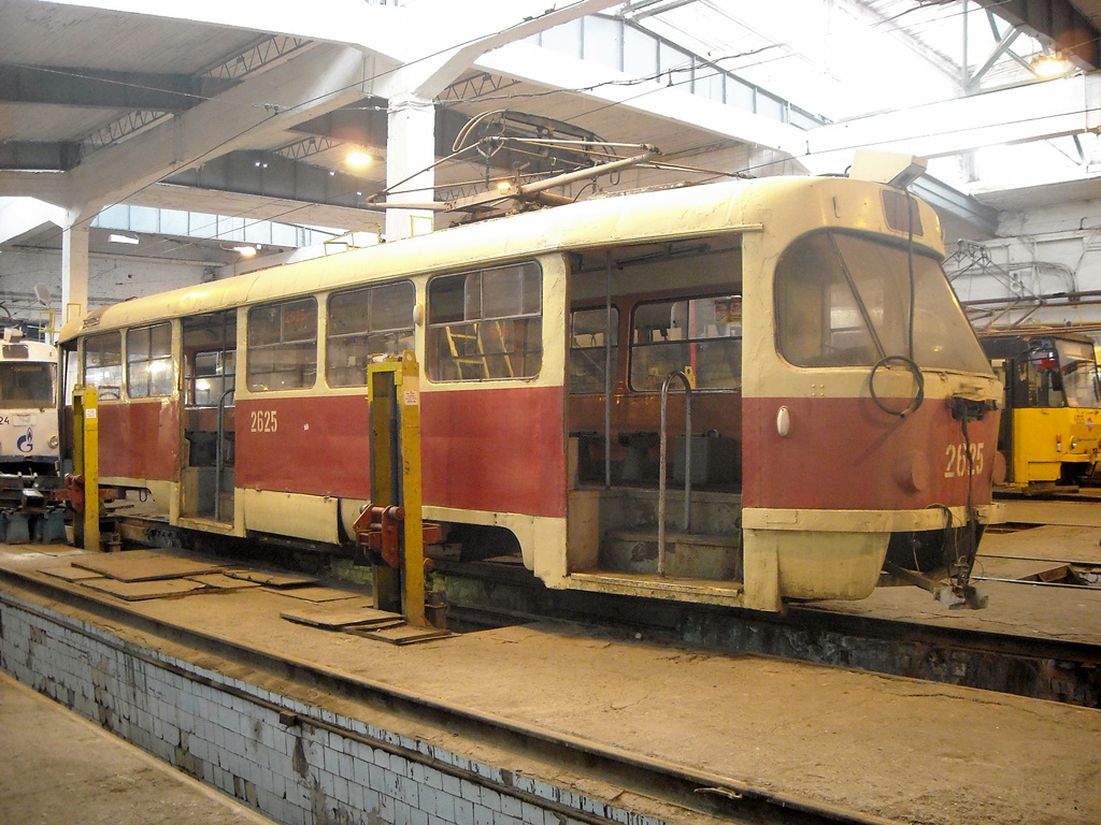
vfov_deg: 40.7
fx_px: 1113
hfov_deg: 52.6
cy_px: 412
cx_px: 550
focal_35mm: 35
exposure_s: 1/21
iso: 400
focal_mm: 5.7
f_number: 2.8
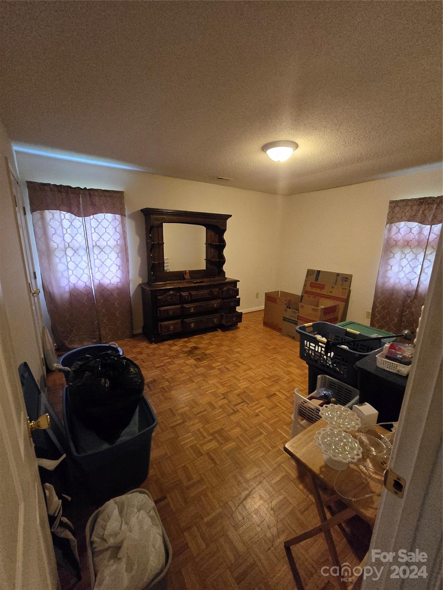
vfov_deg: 106.2
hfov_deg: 89.9
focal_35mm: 13
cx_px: 222
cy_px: 295
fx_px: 222
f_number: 2.2
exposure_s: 1/60
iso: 1600
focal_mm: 2.2
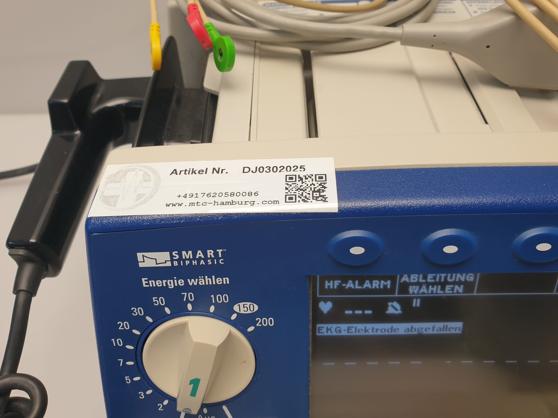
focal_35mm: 26
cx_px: 279
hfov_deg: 67.3
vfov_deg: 53.1
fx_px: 419
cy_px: 209
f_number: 2.4
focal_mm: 4.3
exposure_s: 1/100
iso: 100
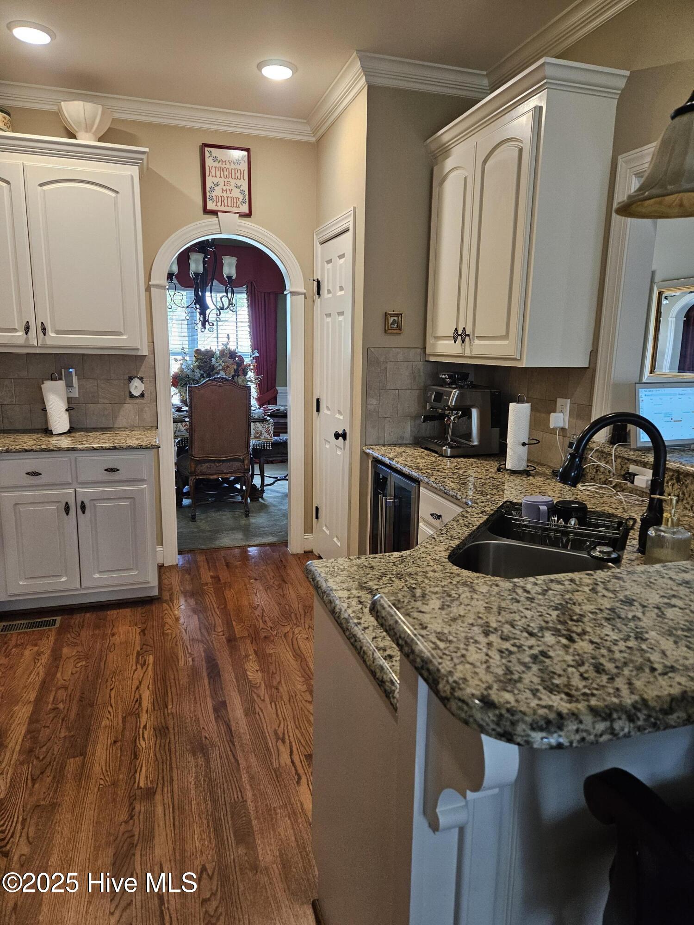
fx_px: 615
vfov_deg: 73.9
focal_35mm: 23
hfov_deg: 58.9
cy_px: 462
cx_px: 347
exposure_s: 1/120
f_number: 1.8
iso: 320
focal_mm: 5.4
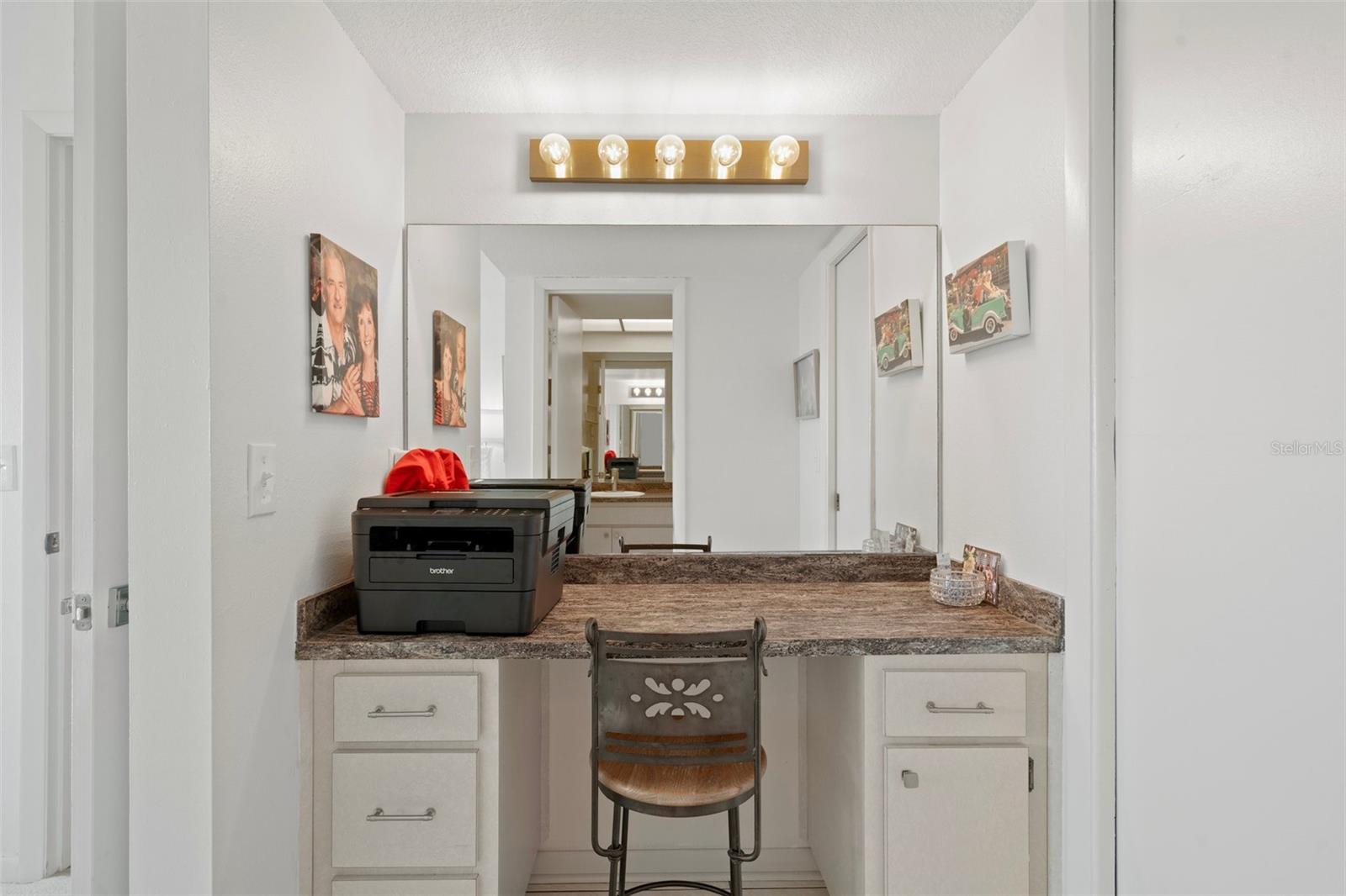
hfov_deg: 93.3
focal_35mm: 17
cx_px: 673
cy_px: 448
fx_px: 635
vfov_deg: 70.4
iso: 320
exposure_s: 1/1.67
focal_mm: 17
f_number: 8
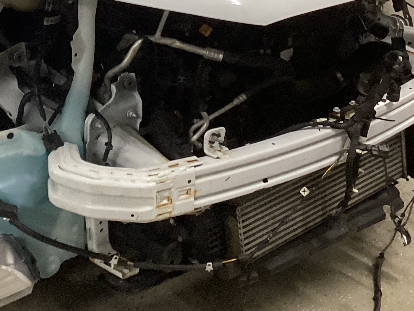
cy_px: -1
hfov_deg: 25.3
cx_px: 48
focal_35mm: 75
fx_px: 897
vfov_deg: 19.1
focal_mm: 3.3
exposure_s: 1/60
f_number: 2.4
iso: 200
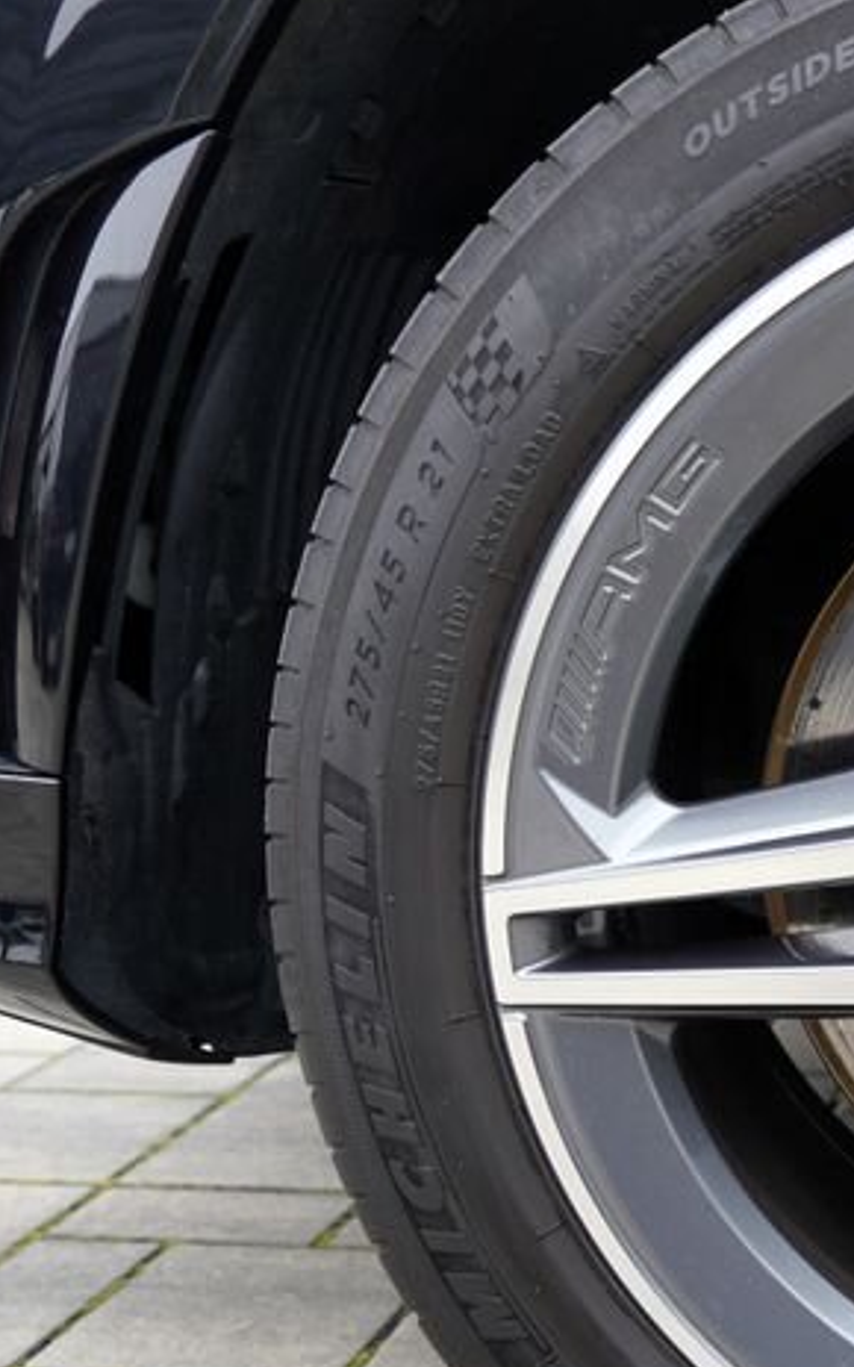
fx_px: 2011
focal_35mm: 54
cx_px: 1196
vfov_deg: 37.3
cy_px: 862
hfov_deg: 21.1
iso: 100
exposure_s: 1/40
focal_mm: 24
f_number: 3.2
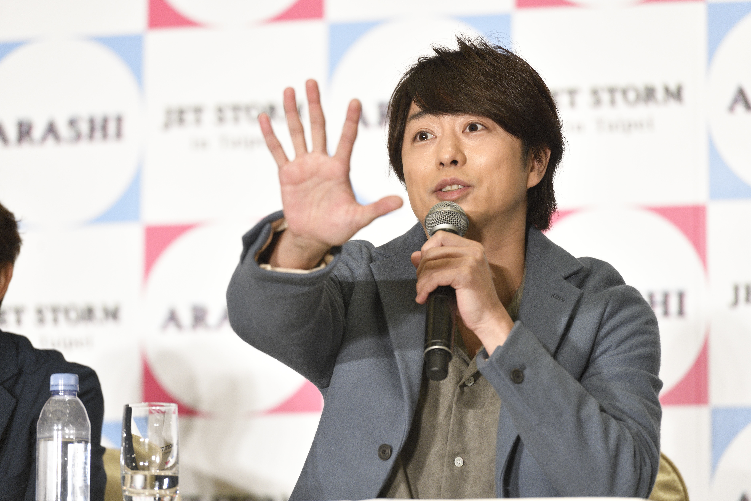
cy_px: 250
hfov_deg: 10.3
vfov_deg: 6.9
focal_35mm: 200
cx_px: 376
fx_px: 4172
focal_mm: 200
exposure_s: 1/80
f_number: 5
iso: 1600
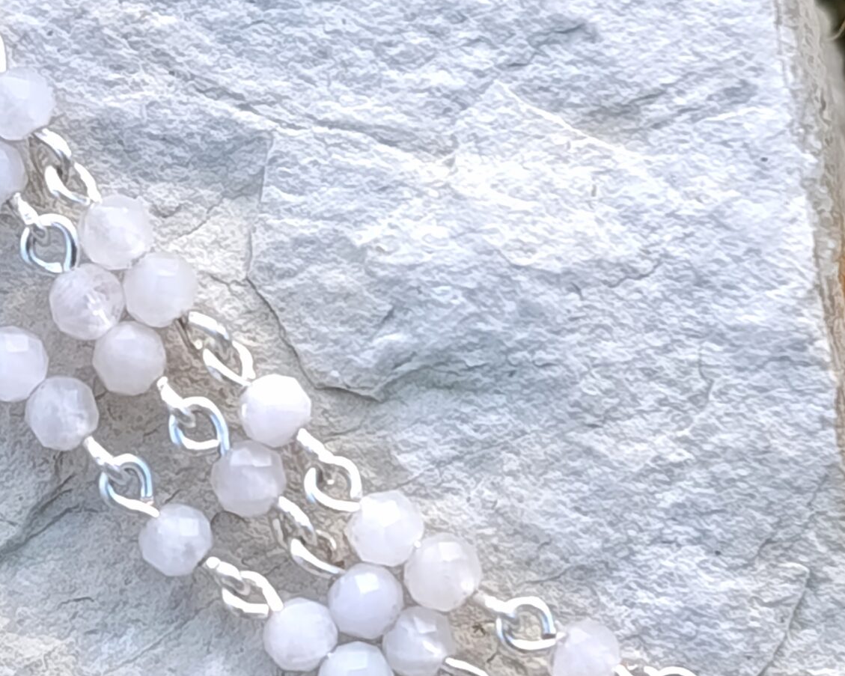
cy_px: 475
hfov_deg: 14.2
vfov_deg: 11.4
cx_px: 275
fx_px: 3376
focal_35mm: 135
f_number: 1.7
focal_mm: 5.24
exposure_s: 1/100
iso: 57
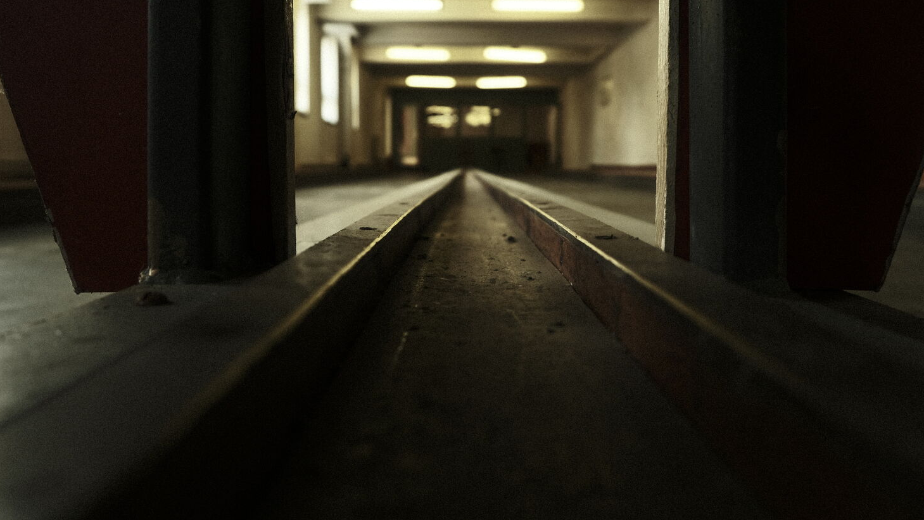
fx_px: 760
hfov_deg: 62.6
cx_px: 484
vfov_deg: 37.6
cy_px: 198
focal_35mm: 31
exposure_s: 1/26
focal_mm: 18
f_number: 4
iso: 320
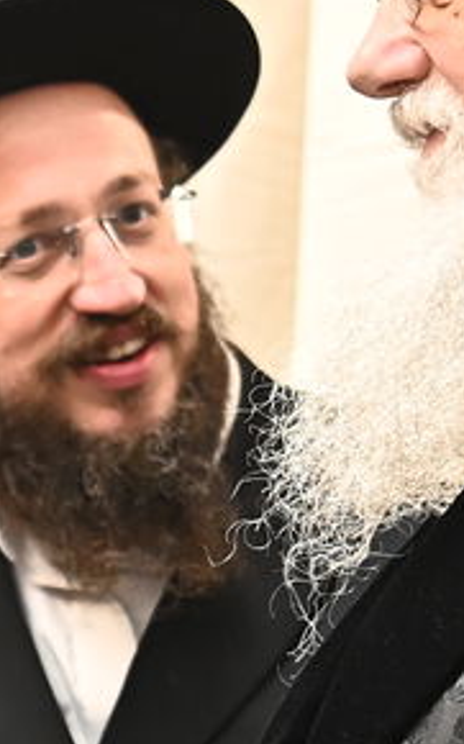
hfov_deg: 7.0
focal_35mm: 187
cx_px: 272
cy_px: 326
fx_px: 3787
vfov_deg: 11.2
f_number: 3.2
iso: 1250
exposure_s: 1/200
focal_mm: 38
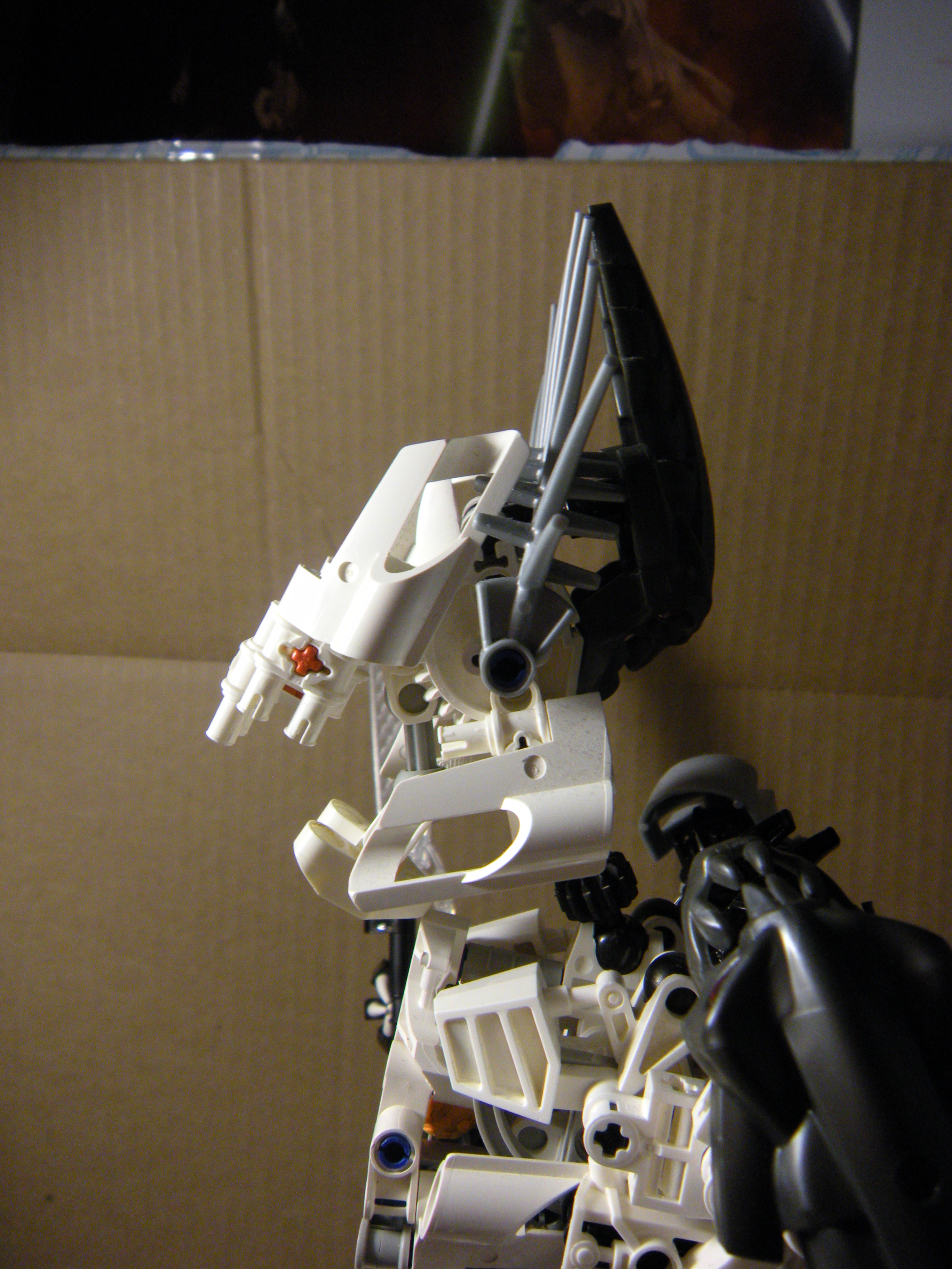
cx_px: 476
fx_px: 1283
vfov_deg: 52.6
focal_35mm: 35
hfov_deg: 40.7
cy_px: 634
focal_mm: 5.9
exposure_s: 1/55.6
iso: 205
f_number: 3.8
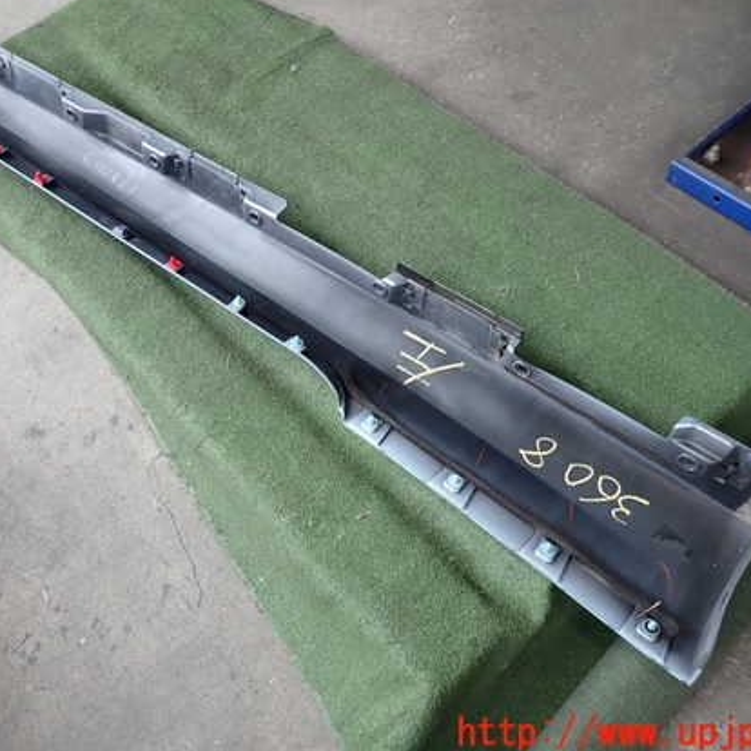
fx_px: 785
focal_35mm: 32
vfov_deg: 51.1
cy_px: 348
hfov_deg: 50.9
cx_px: 323
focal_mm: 4.5
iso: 125
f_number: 2
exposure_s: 1/125
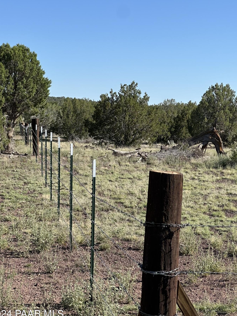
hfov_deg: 17.2
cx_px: 114
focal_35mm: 86
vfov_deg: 22.8
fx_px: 785
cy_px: 154
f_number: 2.8
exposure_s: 1/713
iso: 32
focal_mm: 9
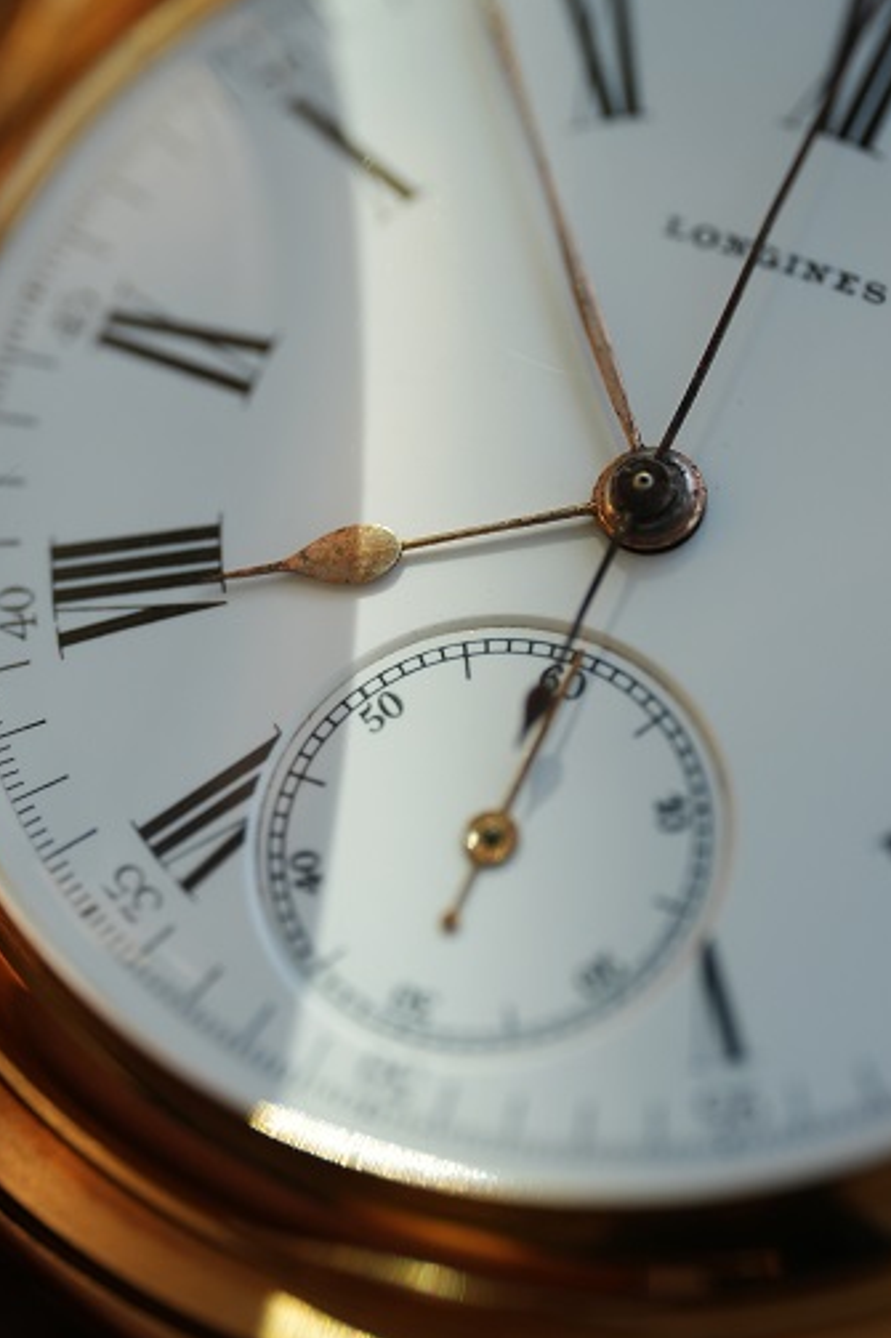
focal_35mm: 161
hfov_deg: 8.5
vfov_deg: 12.8
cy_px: 544
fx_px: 5981
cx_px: 439
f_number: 2.8
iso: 320
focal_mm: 105
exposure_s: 1/320
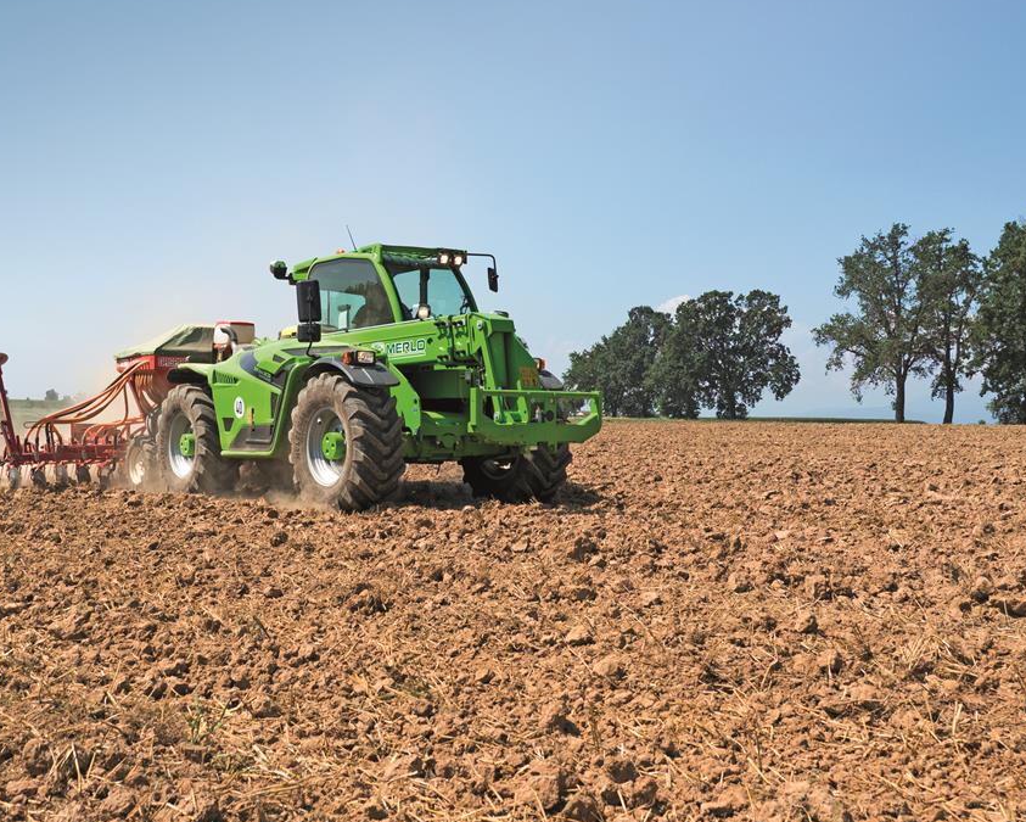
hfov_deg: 45.6
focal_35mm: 40
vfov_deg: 37.4
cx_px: 436
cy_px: 426
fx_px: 1215
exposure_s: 1/1250
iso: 200
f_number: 4.5
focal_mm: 12
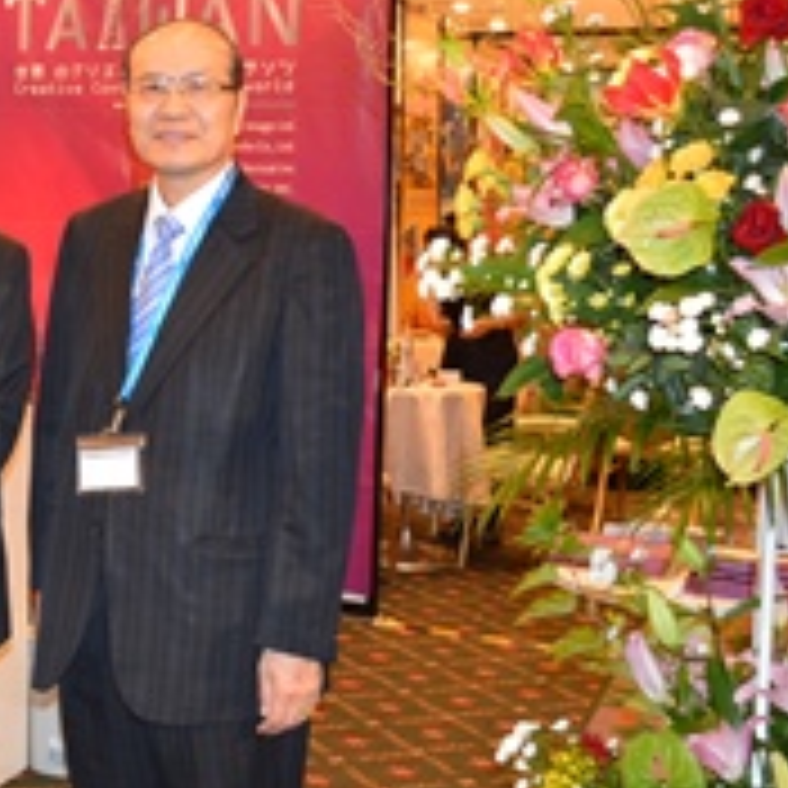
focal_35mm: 59
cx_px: -16
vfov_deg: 28.8
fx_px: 1520
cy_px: 248
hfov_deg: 27.3
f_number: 3.5
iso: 560
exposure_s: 1/60
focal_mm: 18
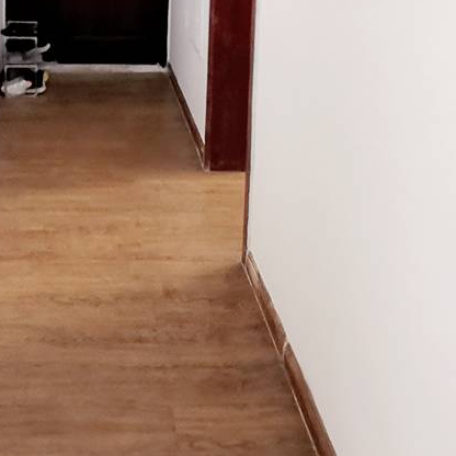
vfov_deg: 30.2
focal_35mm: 52
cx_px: 90
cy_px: -12
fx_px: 775
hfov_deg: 31.9
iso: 500
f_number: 2.2
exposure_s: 1/33.3
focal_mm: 2.26
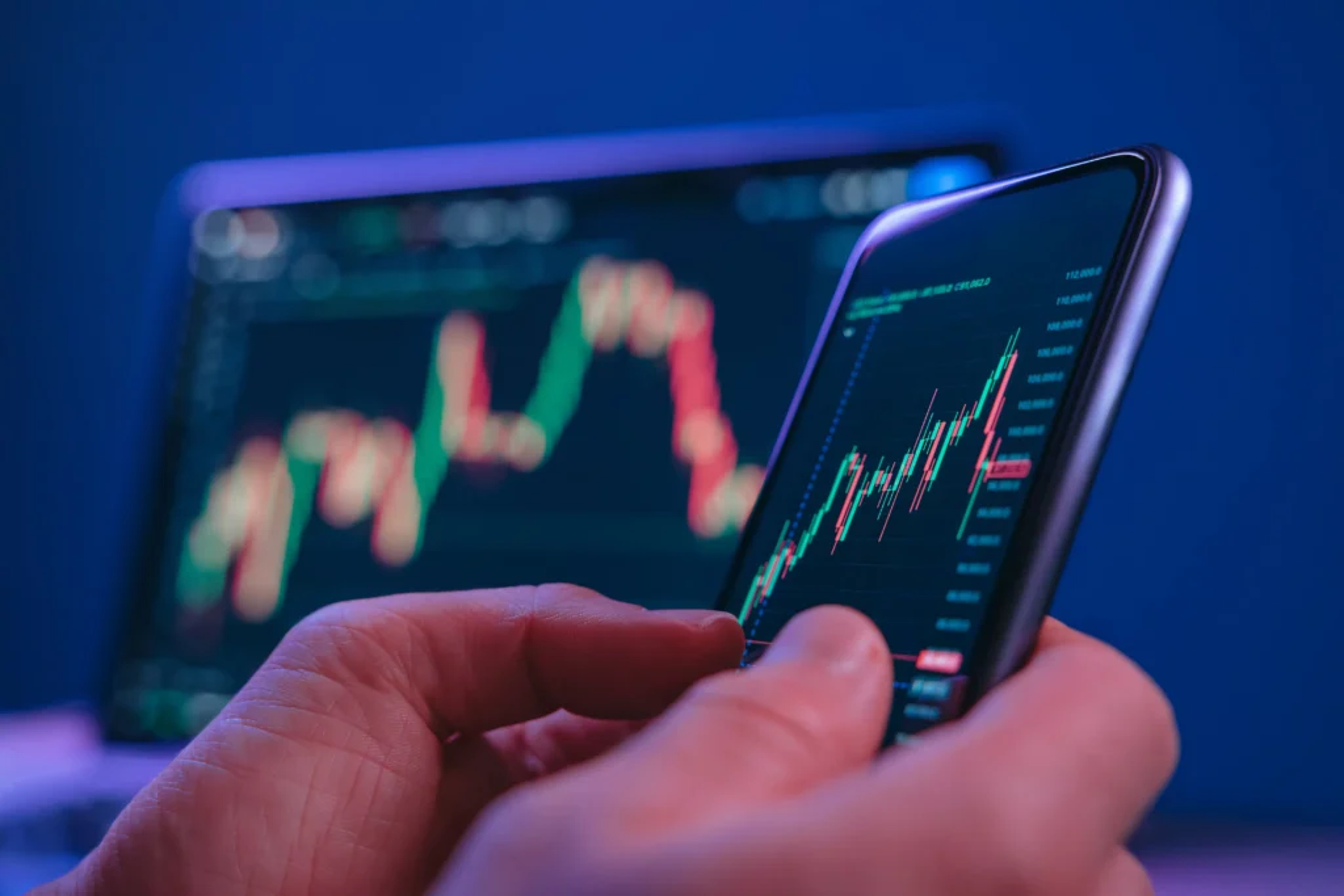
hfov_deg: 41.9
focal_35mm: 47
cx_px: 672
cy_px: 448
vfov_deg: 28.7
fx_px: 1755
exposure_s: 1/50
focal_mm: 47
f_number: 4
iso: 1000
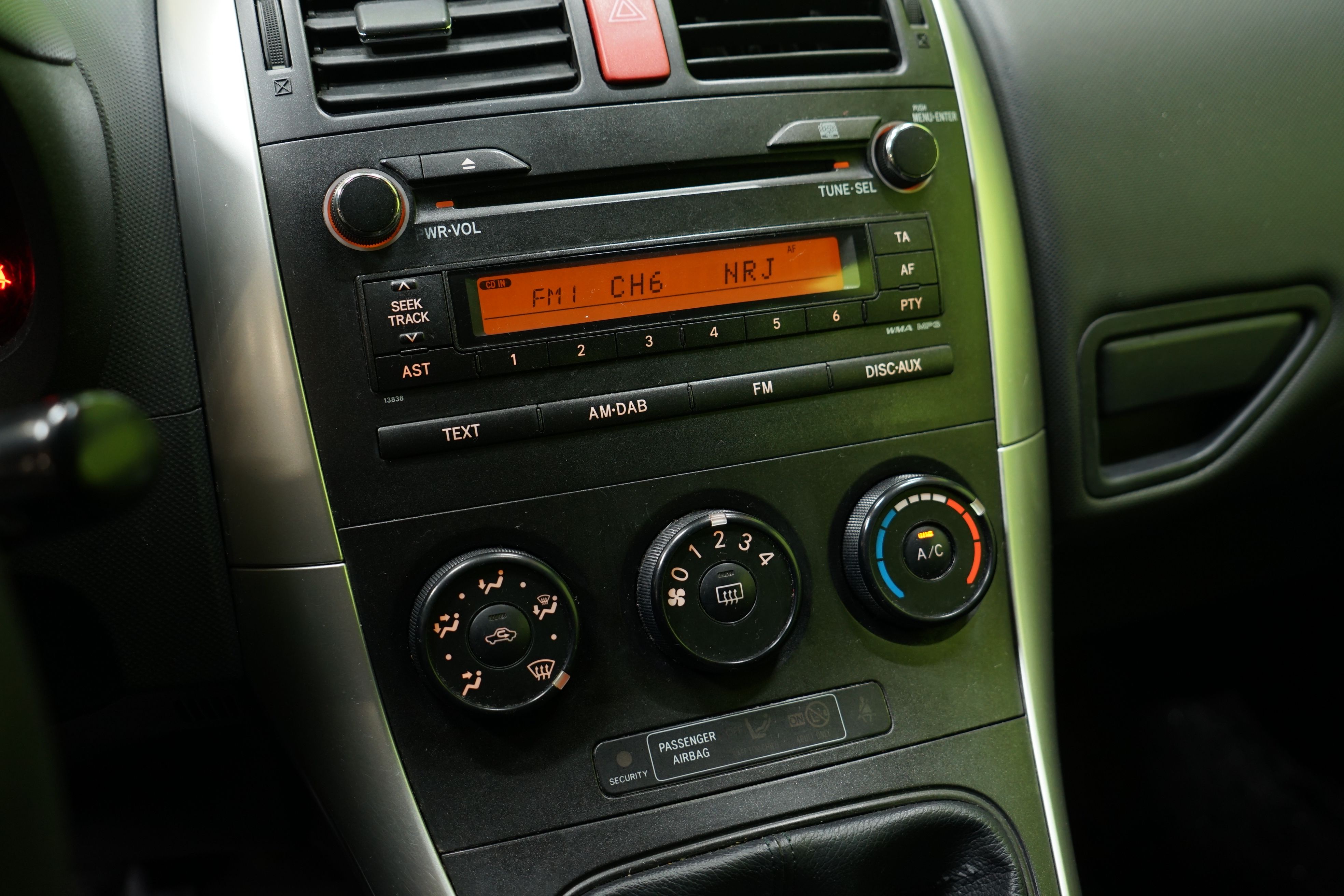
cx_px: 672
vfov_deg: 40.0
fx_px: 1232
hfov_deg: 57.2
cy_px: 448
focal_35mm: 33
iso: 800
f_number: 4
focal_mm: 33
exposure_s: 1/20
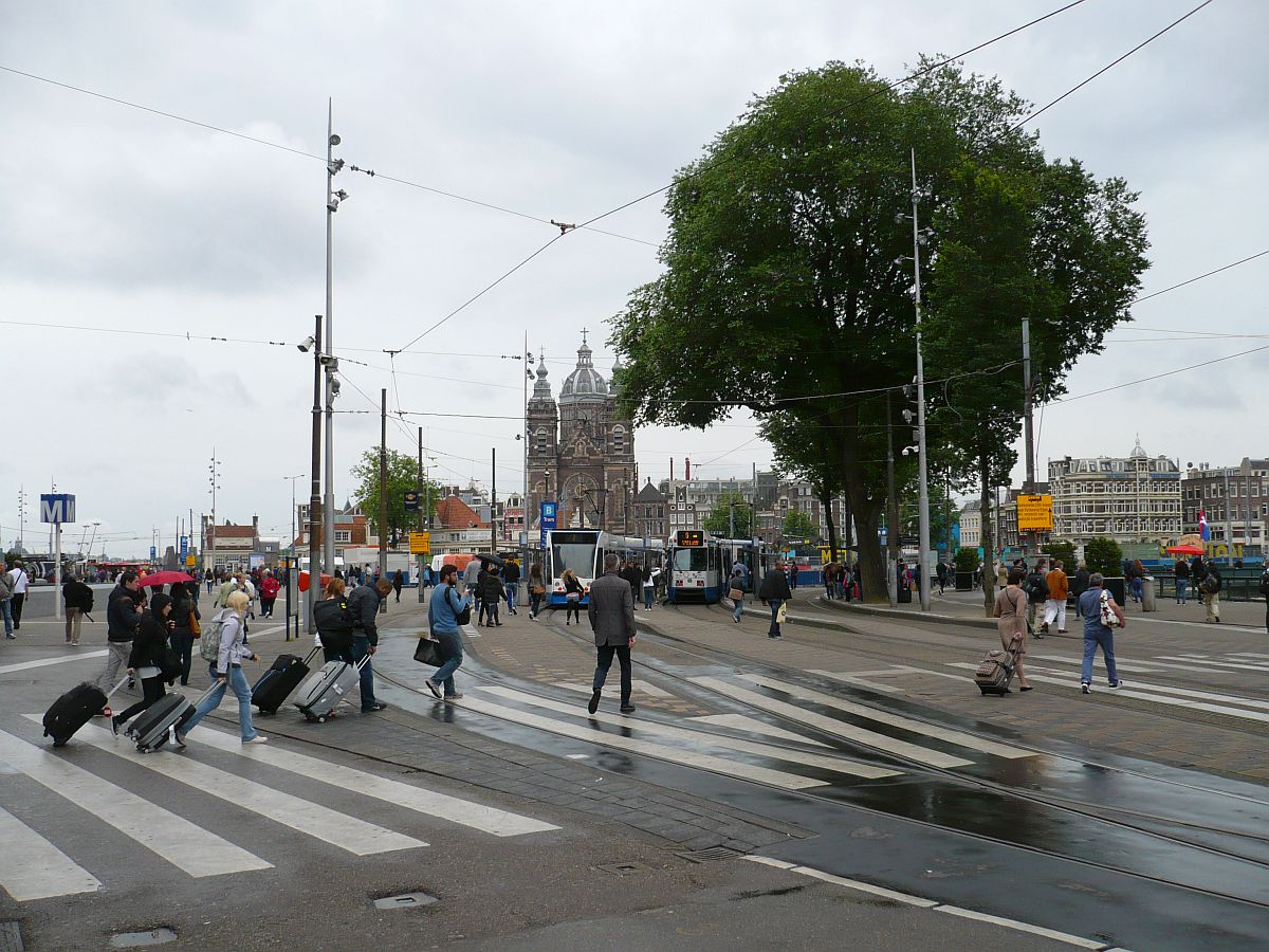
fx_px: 1283
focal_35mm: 35
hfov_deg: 52.6
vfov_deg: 40.7
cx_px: 634
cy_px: 476
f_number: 2.8
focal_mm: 5.8
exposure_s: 1/640
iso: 100
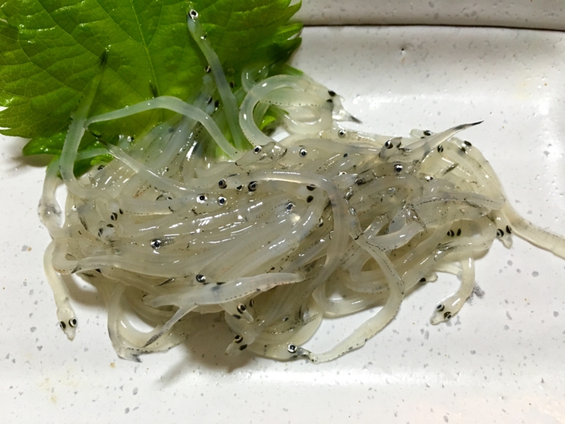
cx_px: 282
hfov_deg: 61.7
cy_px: 212
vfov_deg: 48.2
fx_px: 473
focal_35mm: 29
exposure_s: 1/33
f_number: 2.2
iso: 160
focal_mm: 4.15
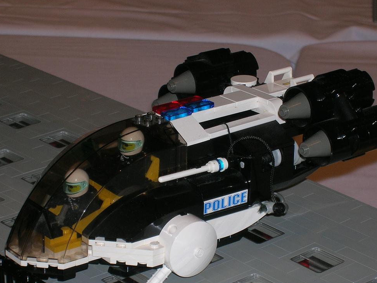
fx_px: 1481
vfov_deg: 10.9
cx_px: 192
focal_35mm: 136
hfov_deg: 14.5
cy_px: 185
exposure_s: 1/60.1
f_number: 4.9
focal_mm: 17.1
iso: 50
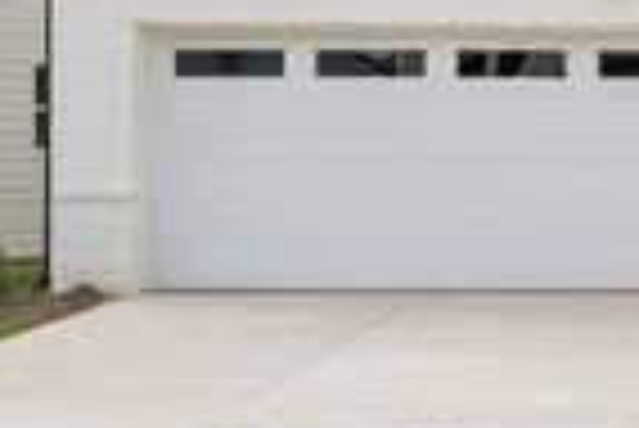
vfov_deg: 11.5
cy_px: -169
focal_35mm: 116
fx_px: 2061
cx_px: 1012
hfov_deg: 15.9
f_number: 5
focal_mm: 33
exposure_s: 1/800
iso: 100
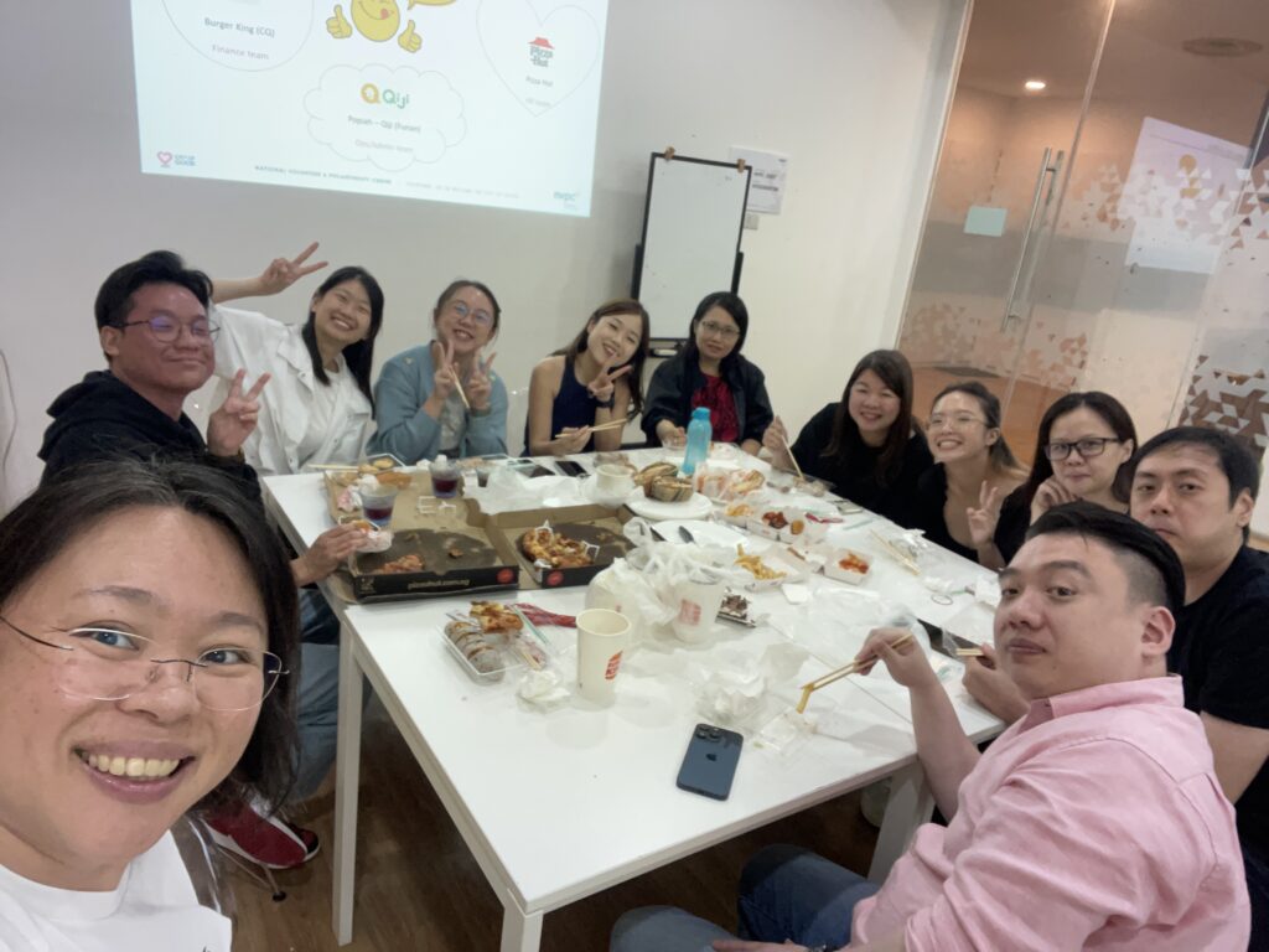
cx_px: 634
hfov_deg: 73.9
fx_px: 843
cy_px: 476
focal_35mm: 23
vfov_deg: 58.9
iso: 250
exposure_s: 1/40
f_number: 2.2
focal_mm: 2.71
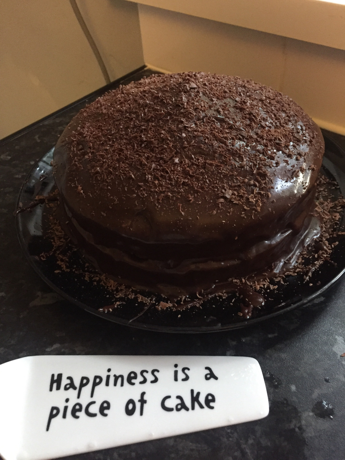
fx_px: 385
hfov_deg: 48.2
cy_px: 230
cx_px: 172
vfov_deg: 61.7
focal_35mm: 29
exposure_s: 1/17
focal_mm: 4.15
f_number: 2.2
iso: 400
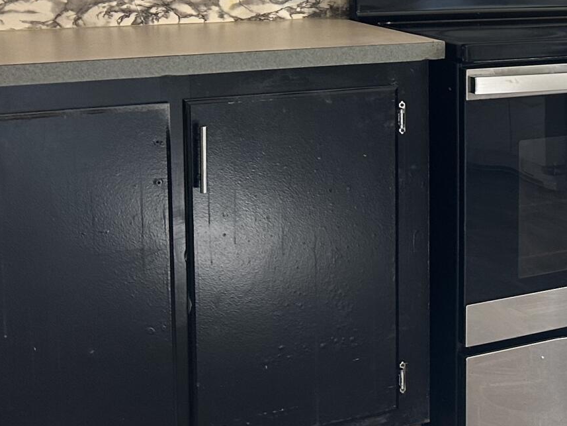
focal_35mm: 84
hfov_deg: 19.3
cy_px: 48
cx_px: 926
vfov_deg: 17.3
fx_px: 1376
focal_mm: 6.86
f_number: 1.78
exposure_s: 1/120
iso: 100
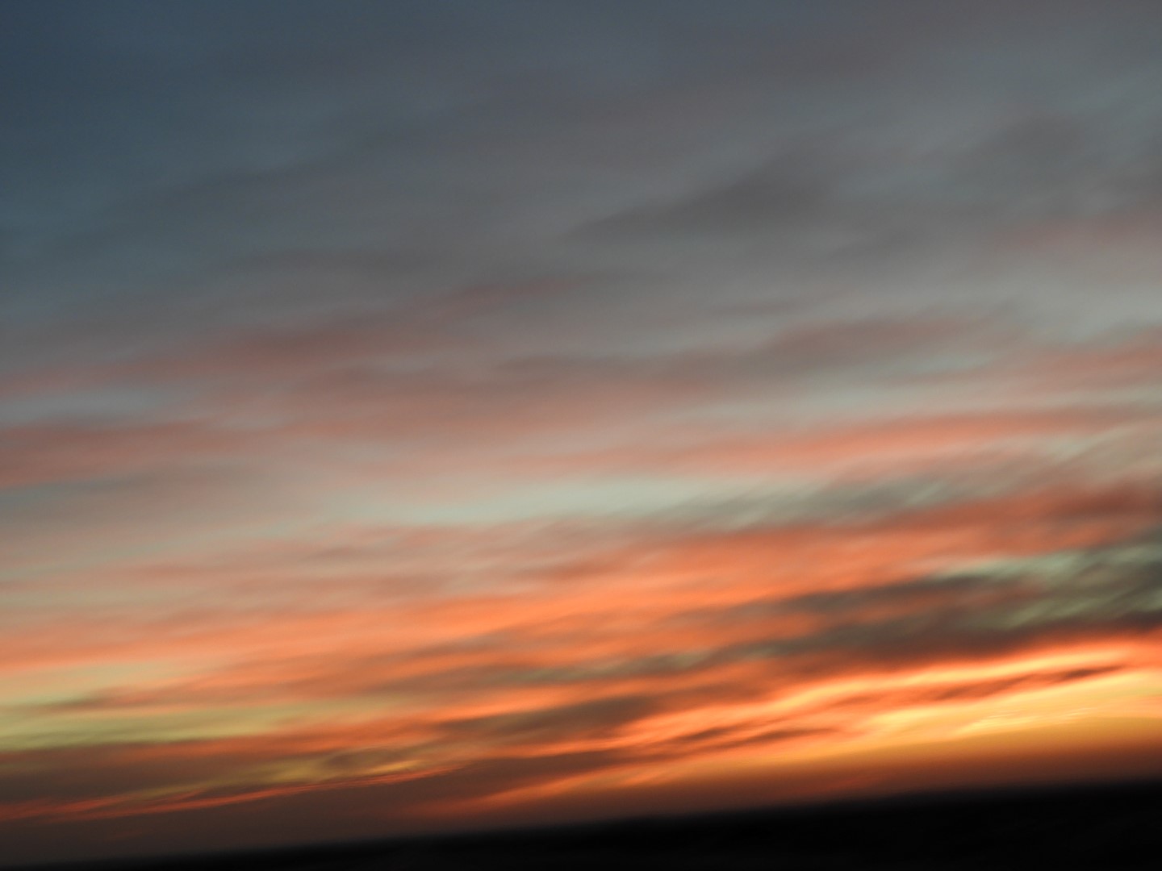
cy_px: 436
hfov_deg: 29.8
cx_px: 581
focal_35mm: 65
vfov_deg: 22.6
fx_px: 2182
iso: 125
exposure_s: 1/30
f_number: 4.2
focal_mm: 11.6
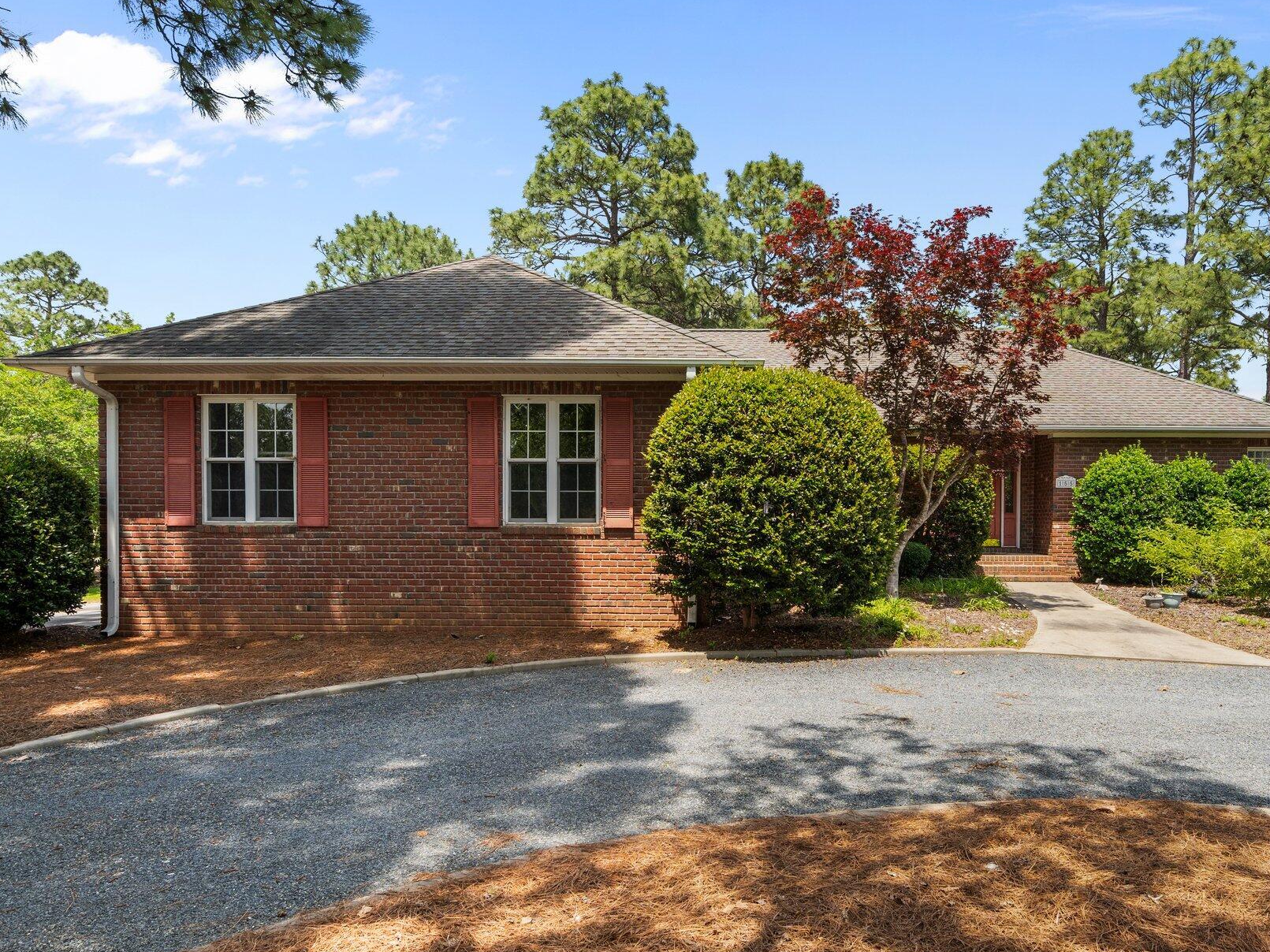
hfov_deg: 75.9
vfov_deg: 60.9
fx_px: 807
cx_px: 732
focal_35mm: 22
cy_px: 534
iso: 400
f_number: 8
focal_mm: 18
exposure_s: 1/400
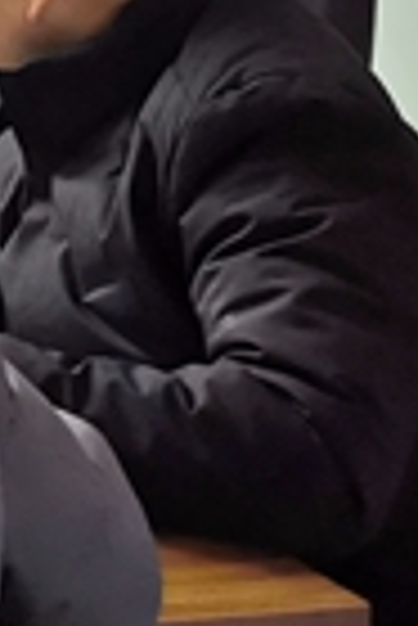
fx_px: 2623
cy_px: -554
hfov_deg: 7.2
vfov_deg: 12.3
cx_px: -1128
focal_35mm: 151
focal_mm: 5.56
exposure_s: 1/100
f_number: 1.6
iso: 125
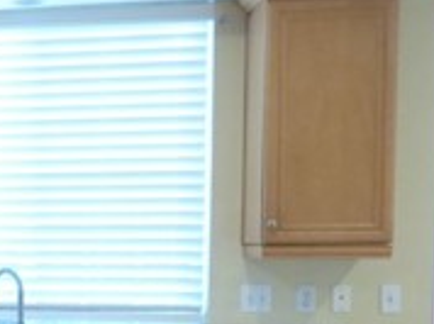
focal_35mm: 72
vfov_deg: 19.9
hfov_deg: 22.4
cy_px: 305
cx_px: -212
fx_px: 901
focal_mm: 3.58
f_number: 2.8
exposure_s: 1/20
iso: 400
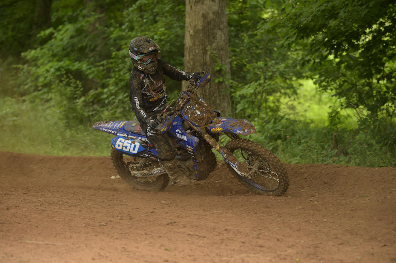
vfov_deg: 13.0
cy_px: 132
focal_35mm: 105
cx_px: 198
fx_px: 1154
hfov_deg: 19.5
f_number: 2.8
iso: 640
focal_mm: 105
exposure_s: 1/1000
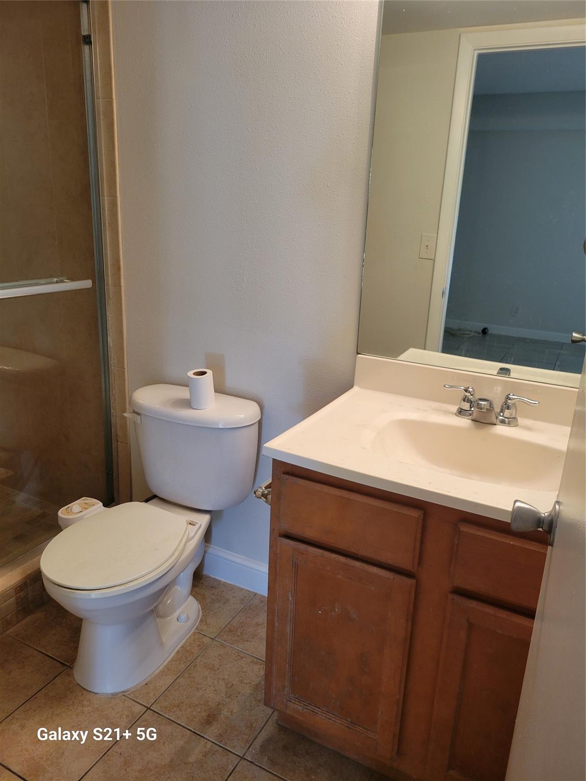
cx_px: 293
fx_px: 587
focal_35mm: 26
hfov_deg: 53.1
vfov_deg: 67.3
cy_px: 390
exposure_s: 1/60
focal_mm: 5.4
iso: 160
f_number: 1.8
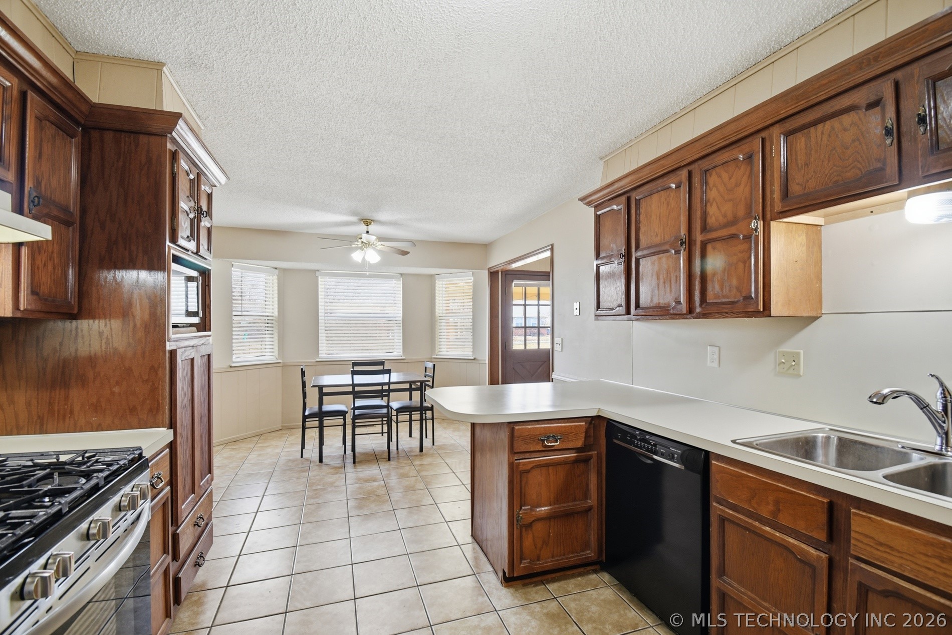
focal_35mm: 15
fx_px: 397
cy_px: 318
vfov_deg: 77.3
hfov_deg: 100.4
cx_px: 476
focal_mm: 10
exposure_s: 1/20
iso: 250
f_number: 13
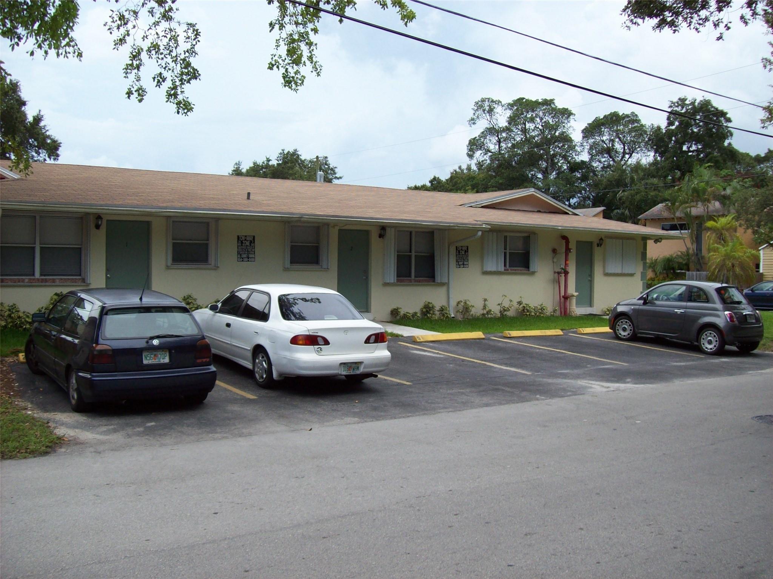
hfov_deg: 51.4
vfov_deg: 39.6
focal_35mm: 36
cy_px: 290
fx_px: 804
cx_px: 386
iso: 80
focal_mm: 6
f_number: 2.7
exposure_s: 1/621
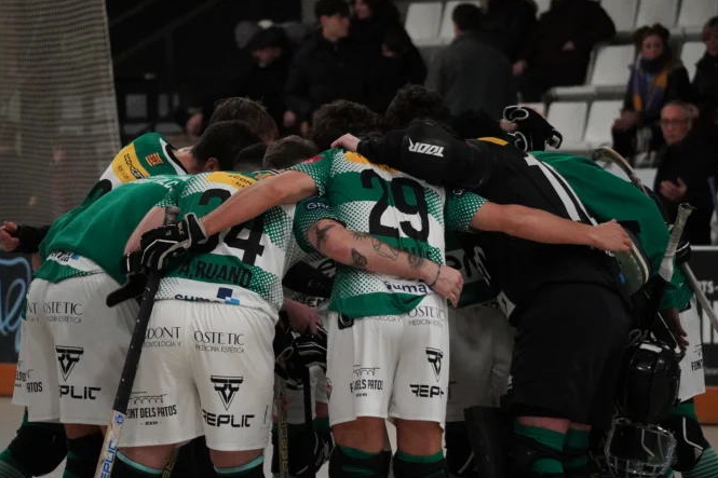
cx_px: 309
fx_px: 5215
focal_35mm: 262
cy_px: 222
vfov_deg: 5.3
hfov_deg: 7.9
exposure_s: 1/1000
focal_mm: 151
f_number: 5.6
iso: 6400
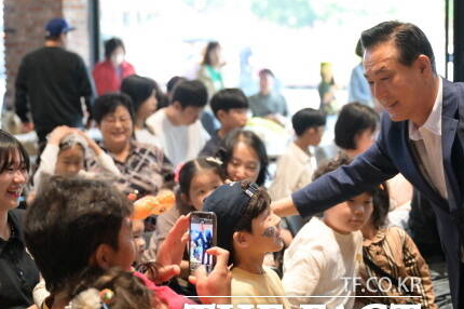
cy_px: 128
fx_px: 1056
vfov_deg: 16.6
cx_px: 303
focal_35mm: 82
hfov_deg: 24.7
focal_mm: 55
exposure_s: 1/160
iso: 3200
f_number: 2.8
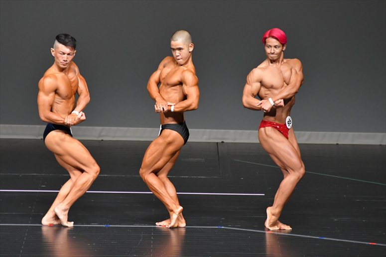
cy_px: 128
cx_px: 193
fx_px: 3697
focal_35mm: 345
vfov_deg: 4.0
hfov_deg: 6.0
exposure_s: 1/400
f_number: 5.6
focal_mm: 230
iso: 5000
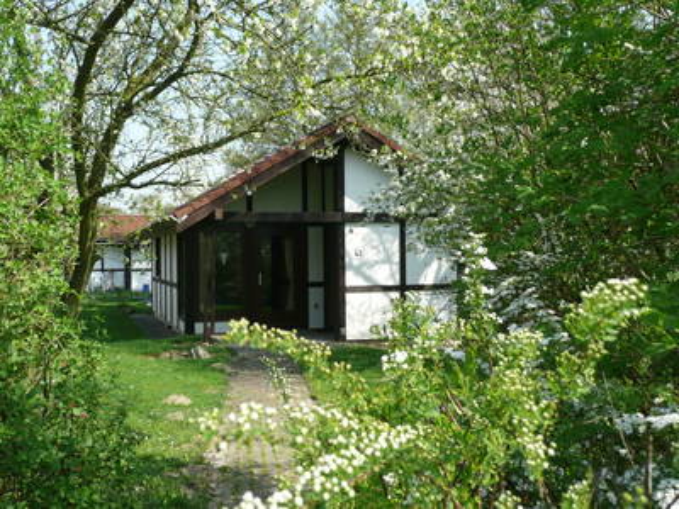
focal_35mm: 38
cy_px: 254
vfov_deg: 37.7
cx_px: 340
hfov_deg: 49.0
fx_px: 745
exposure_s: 1/320
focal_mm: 6.2
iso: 100
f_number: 3.8
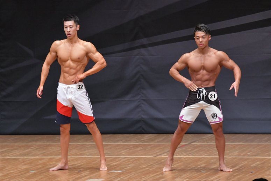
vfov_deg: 4.8
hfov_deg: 7.2
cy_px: 90
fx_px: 2144
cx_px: 136
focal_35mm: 285
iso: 6400
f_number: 5.6
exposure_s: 1/400
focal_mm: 190
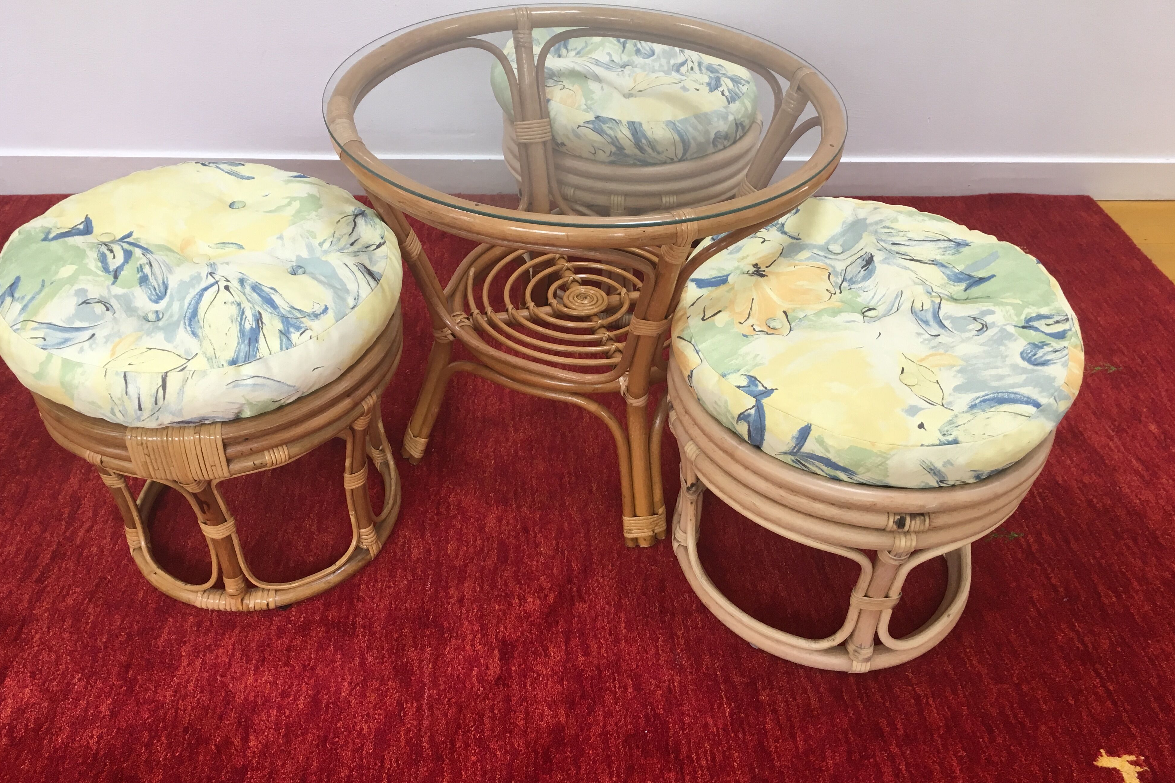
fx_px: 1012
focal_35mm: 31
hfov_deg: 60.3
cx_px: 577
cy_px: 338
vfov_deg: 42.2
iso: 40
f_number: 2.2
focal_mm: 4.15
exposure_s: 1/33
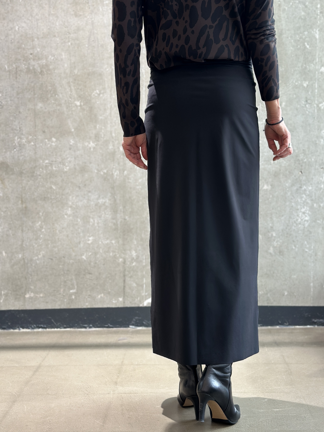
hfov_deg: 27.0
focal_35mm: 54
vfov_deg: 35.5
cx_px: 173
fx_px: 674
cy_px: 206
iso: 125
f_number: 1.78
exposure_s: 1/50
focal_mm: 6.86
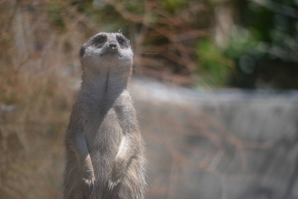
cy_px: 100
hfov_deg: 6.9
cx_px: 149
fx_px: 2483
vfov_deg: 4.6
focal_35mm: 300
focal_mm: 200
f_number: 5.6
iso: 400
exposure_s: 1/1000
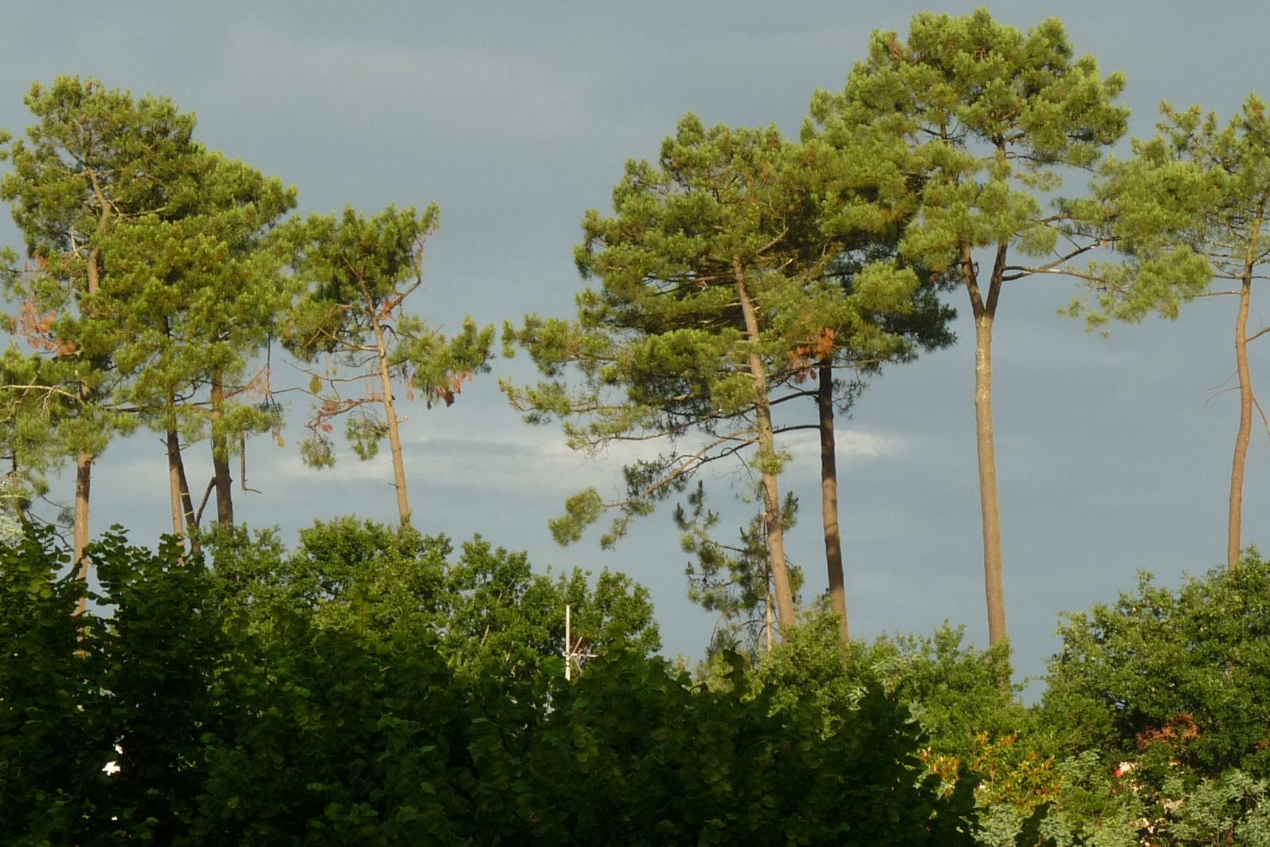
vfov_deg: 8.2
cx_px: 637
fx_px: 5891
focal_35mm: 167
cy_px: 423
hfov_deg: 12.3
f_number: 5.6
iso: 100
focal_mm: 16.1
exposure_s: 1/200
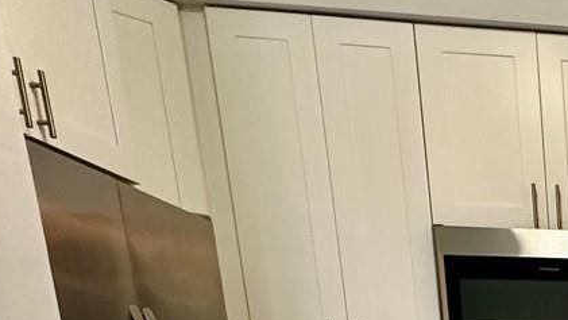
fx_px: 874
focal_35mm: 58
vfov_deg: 16.3
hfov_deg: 27.6
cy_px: 629
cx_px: 800
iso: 250
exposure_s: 1/120
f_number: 2.2
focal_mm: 2.22
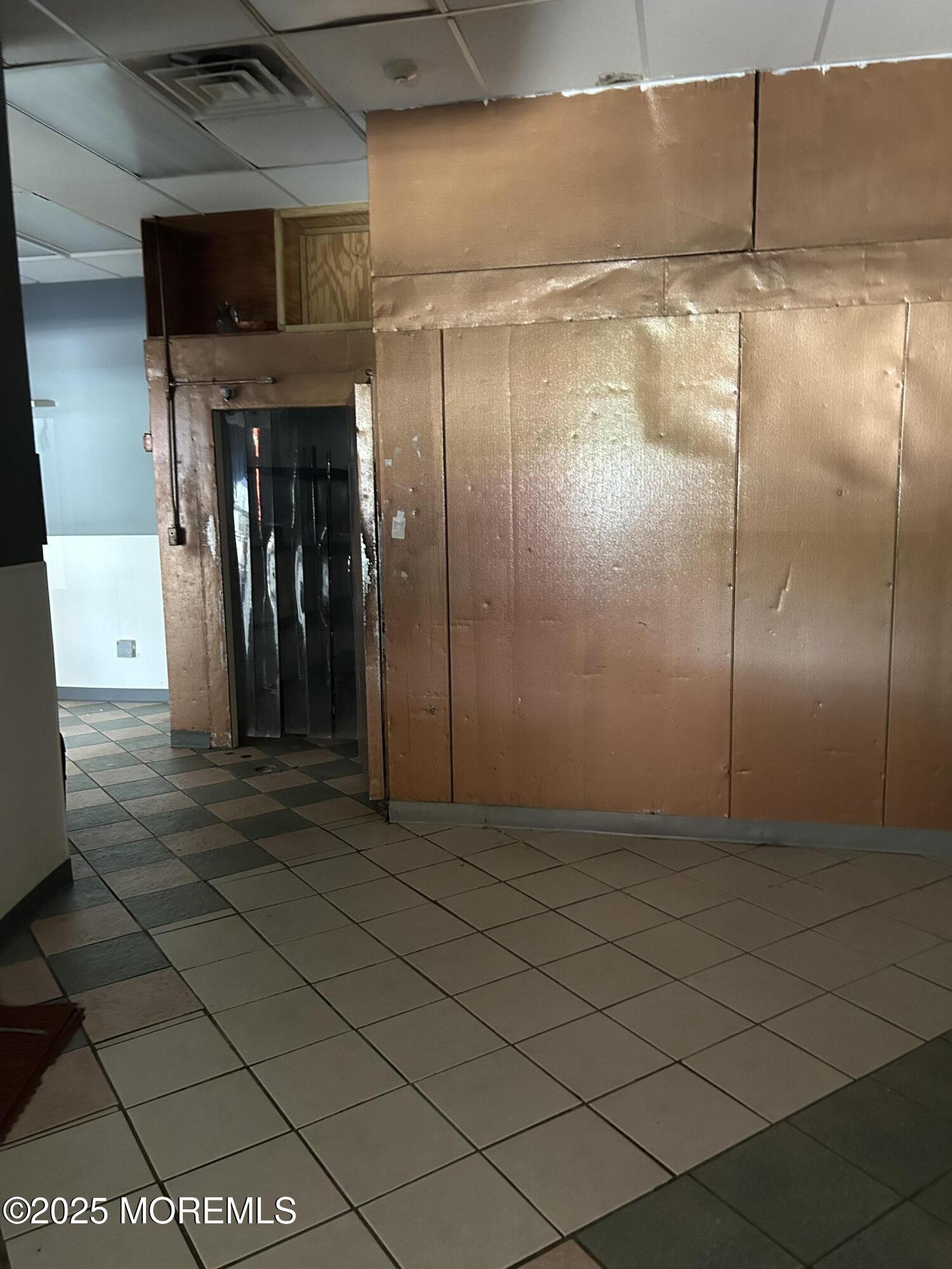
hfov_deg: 53.1
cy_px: 634
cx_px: 476
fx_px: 953
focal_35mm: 26
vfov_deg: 67.3
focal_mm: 5.7
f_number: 1.5
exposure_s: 1/35
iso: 640
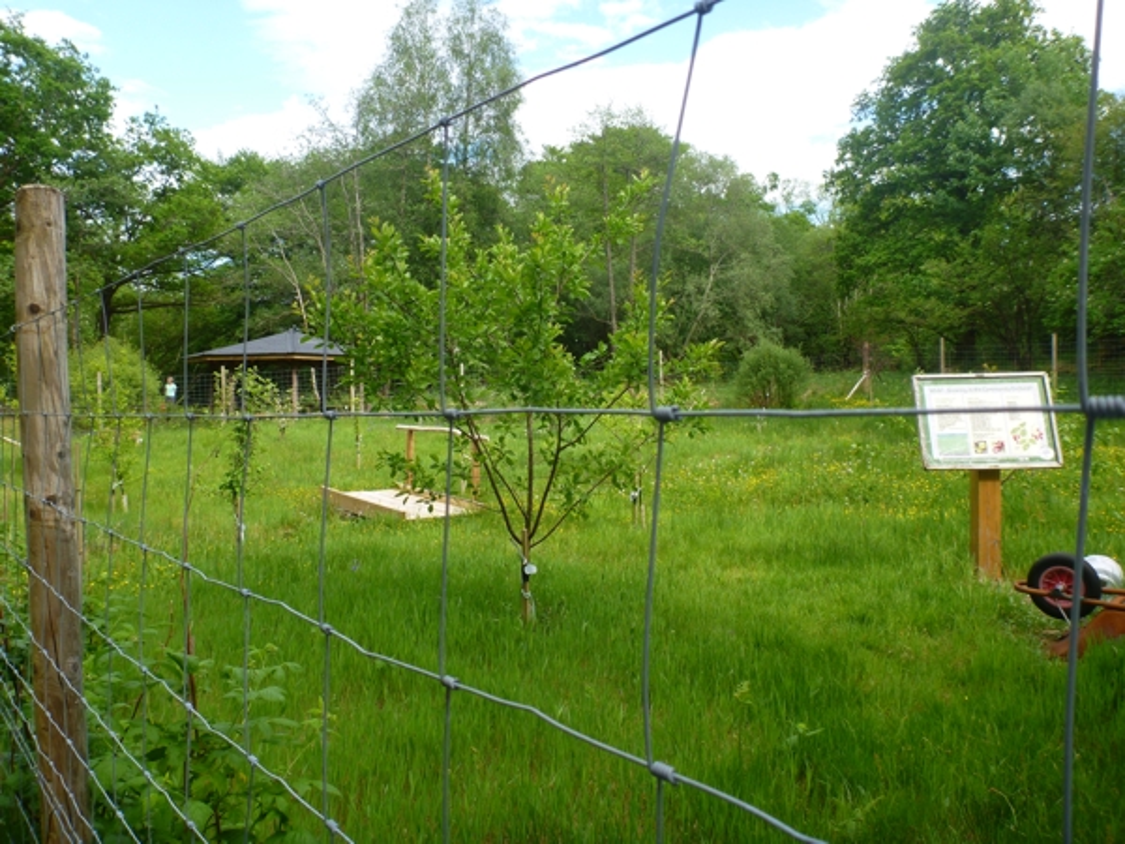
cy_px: 422
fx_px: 910
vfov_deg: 49.7
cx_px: 562
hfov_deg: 63.4
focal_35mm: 28
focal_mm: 4.9
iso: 100
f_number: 3.3
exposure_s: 1/250
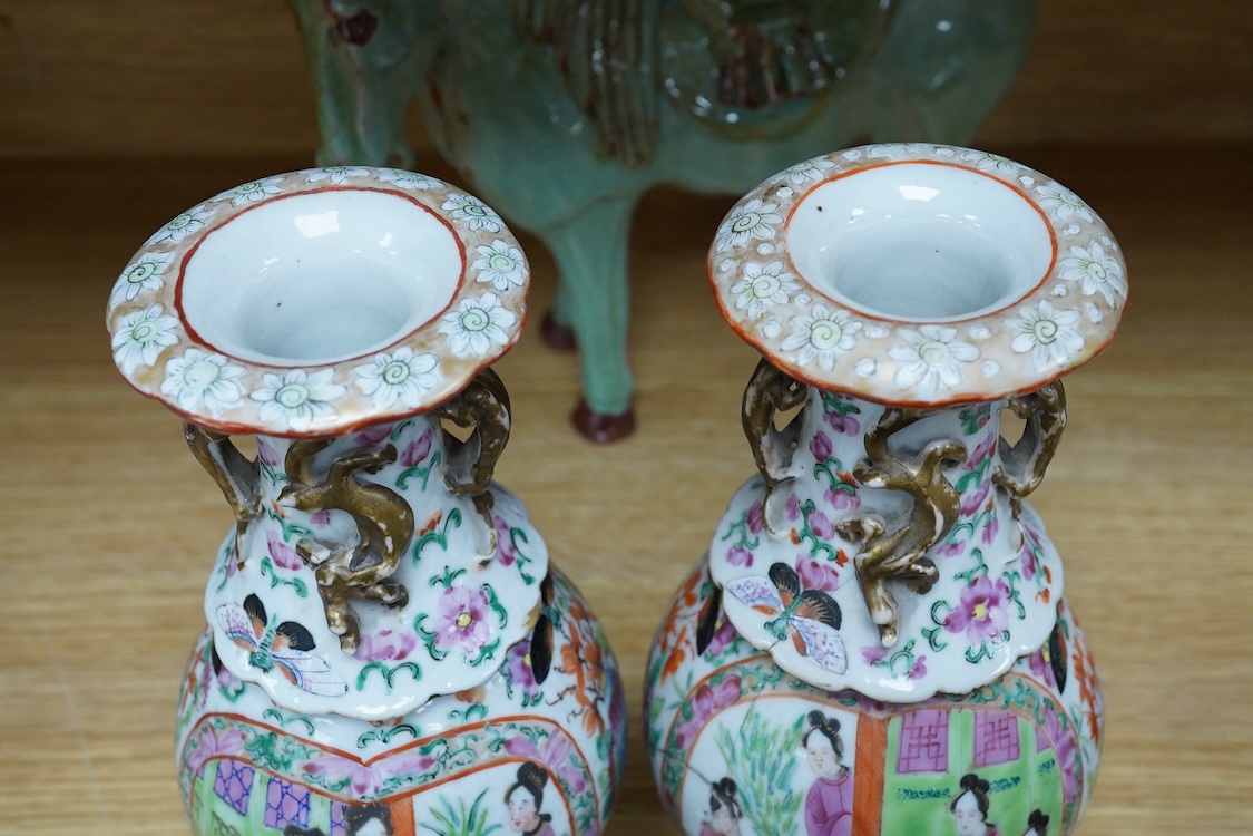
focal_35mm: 45
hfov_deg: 43.6
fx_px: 1566
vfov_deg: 29.9
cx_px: 626
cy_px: 418
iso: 2500
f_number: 10
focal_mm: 30
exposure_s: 1/160
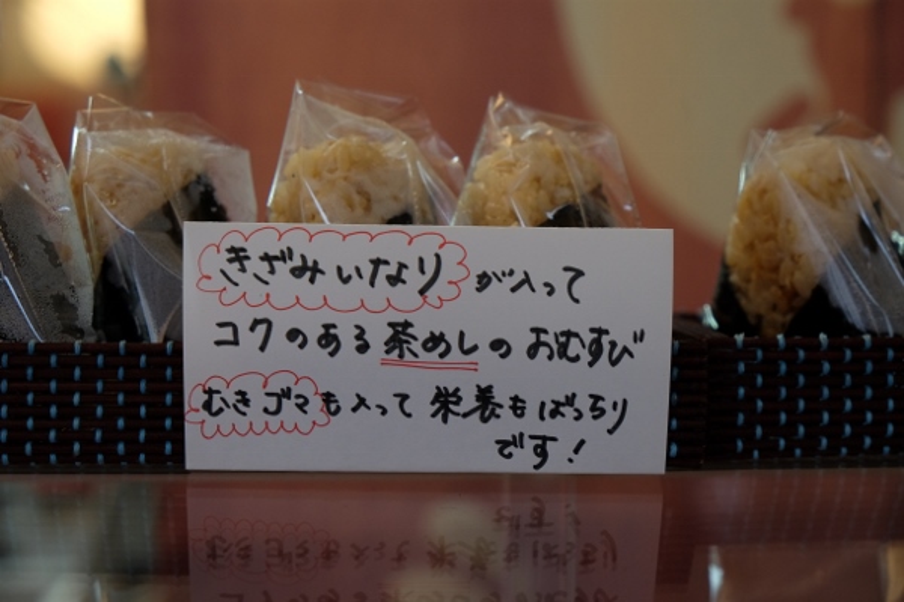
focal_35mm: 73
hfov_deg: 27.7
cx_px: 452
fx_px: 1833
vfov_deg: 18.7
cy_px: 301
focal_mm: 48.4
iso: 1000
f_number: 5
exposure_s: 1/60
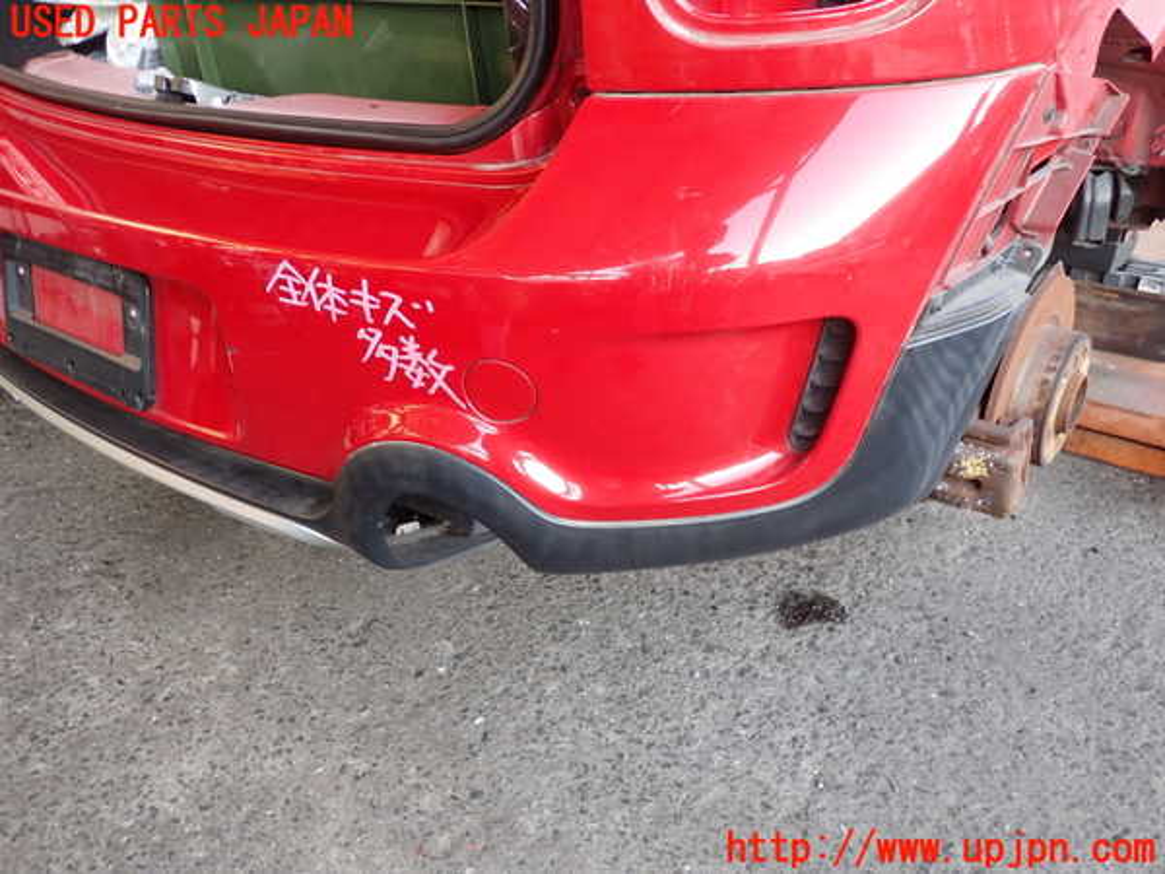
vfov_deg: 46.8
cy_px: 437
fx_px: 1010
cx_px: 582
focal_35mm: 30
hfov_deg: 60.0
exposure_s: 1/60
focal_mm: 5.4
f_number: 2.3
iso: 160
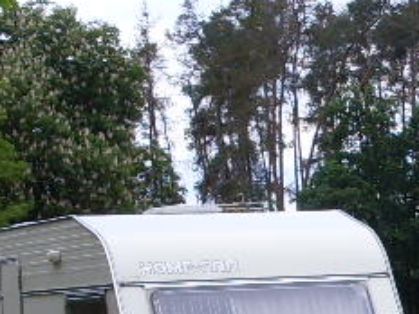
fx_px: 2034
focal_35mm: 168
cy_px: 392
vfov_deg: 8.7
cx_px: 538
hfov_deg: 11.5
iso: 80
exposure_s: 1/350
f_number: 2.8
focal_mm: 6.3
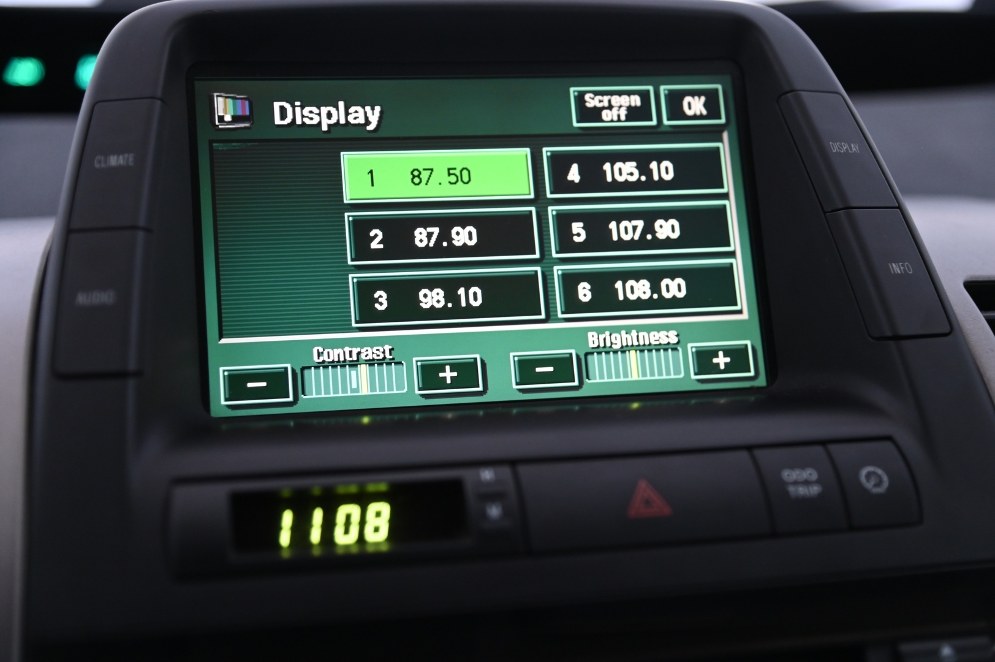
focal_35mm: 58
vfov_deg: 23.3
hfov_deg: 34.5
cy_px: 331
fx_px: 1602
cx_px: 498
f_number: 4
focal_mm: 58
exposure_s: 1/40
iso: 2000
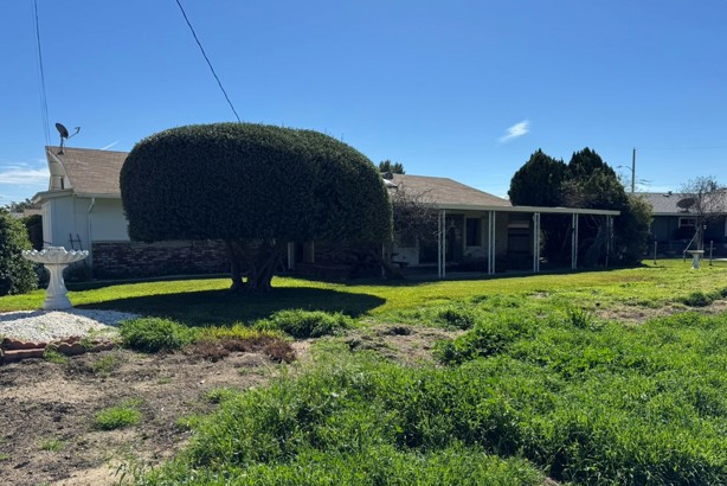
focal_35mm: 26
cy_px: 269
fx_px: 525
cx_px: 368
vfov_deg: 49.5
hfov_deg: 69.4
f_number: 1.78
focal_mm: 6.76
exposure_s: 1/4950
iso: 80
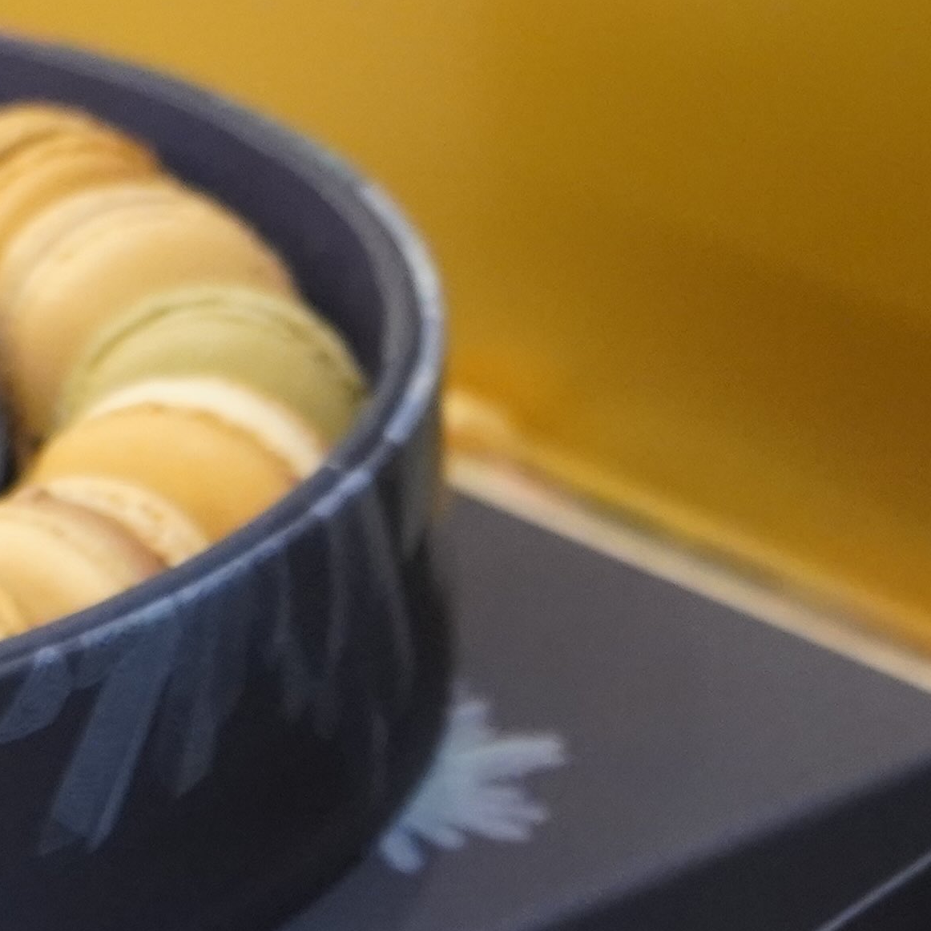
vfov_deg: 8.8
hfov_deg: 9.1
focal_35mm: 193
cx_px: 463
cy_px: 1549
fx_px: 5873
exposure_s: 1/160
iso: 5000
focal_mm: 44
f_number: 5.6
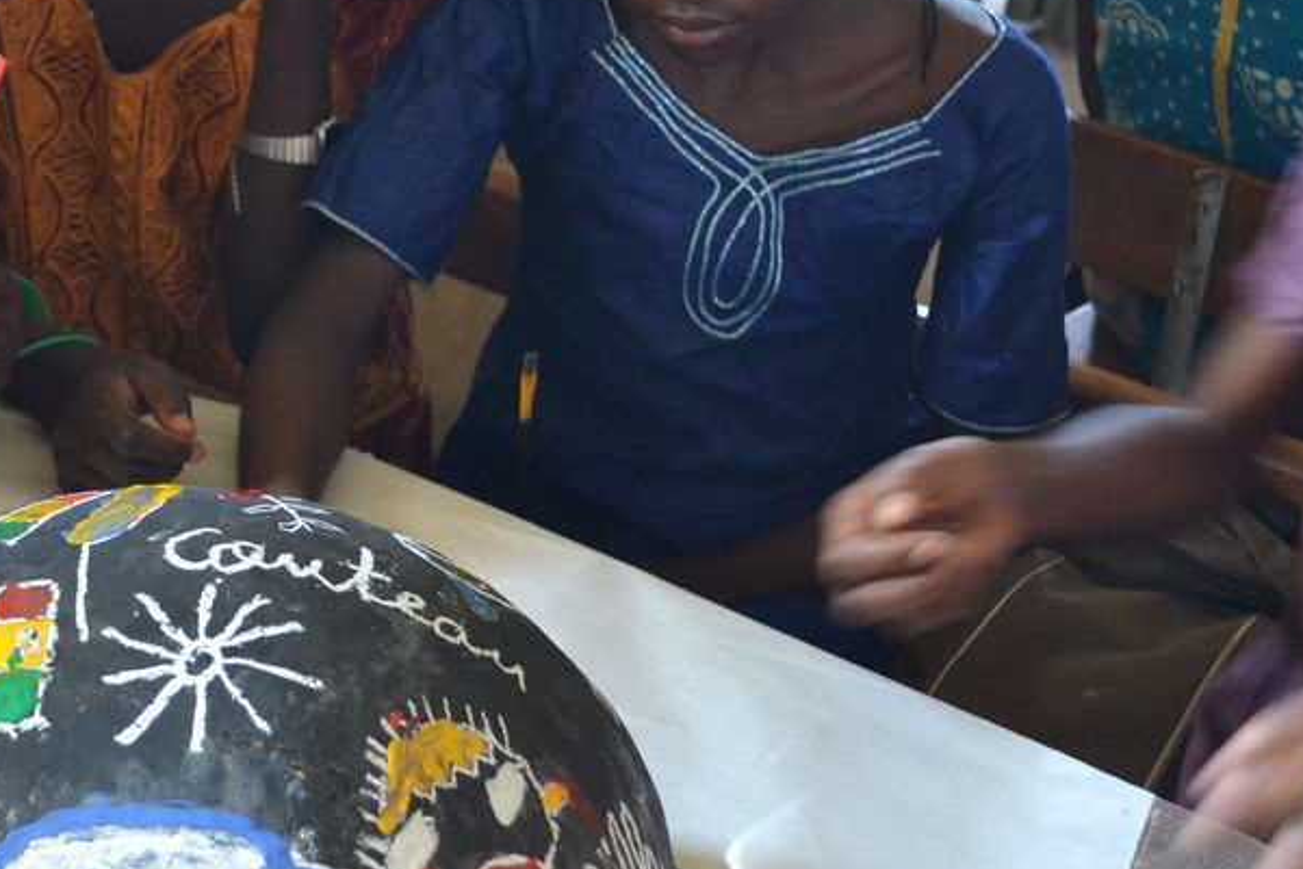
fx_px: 2498
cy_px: 349
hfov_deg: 28.2
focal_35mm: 69
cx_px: 145
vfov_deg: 19.7
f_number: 4
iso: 800
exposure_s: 1/15
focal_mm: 24
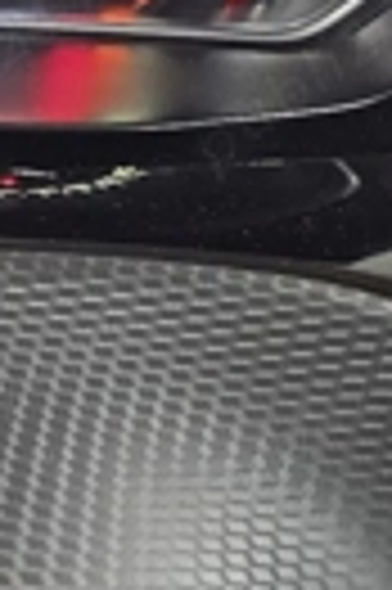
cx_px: -270
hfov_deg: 16.2
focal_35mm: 73
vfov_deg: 27.2
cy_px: 113
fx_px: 1195
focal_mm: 6.3
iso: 500
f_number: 1.7
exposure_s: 1/33.4
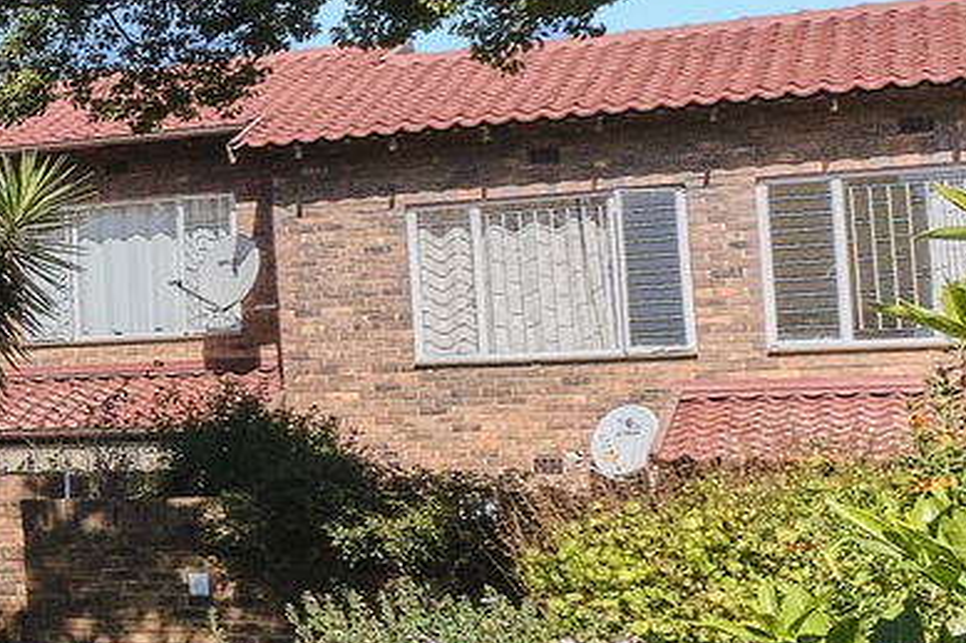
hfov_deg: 13.8
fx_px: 2172
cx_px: -1532
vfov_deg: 16.8
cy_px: 372
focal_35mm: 81
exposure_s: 1/2000
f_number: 8
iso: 800
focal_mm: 10
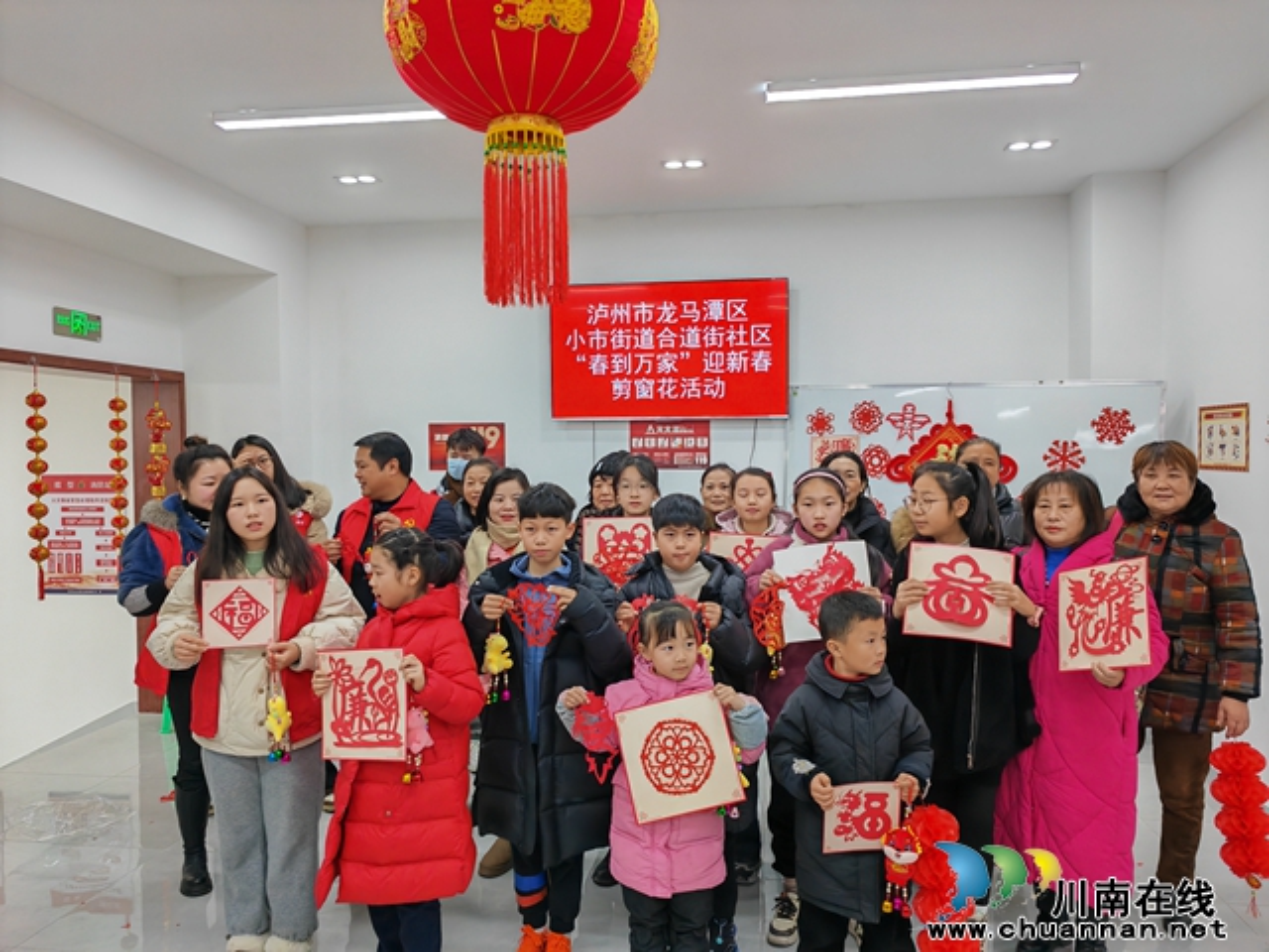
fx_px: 990
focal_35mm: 27
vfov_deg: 51.4
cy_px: 476
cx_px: 634
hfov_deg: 65.3
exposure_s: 1/100
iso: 250
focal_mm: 5.53
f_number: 1.8
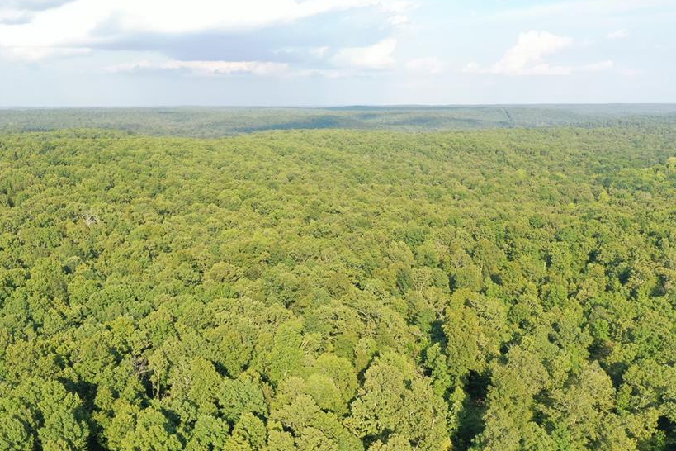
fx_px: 657
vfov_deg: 37.7
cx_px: 258
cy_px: 271
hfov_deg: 53.9
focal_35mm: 35
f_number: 5
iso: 100
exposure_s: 1/200
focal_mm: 10.26
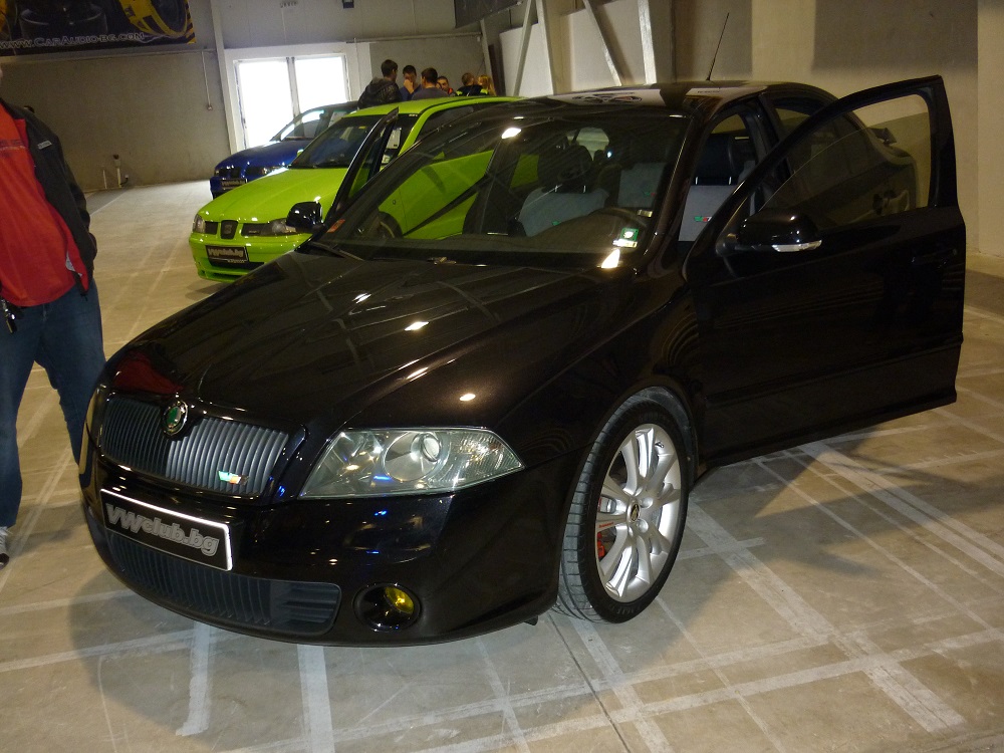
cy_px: 376
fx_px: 957
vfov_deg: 42.9
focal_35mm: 33
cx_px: 502
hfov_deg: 55.4
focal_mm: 5.5
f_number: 2.8
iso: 250
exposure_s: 1/30
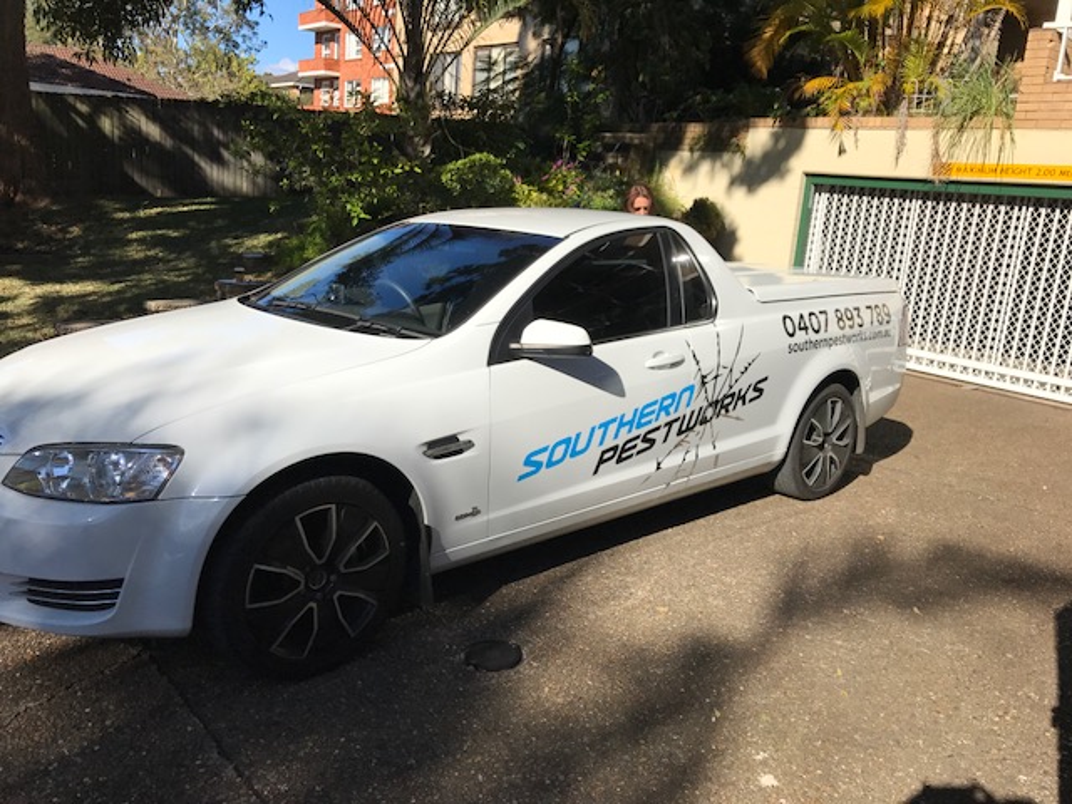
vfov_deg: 49.7
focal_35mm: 28
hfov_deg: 63.4
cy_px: 402
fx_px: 867
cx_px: 536
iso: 20
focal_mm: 3.99
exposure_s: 1/2817
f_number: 1.8
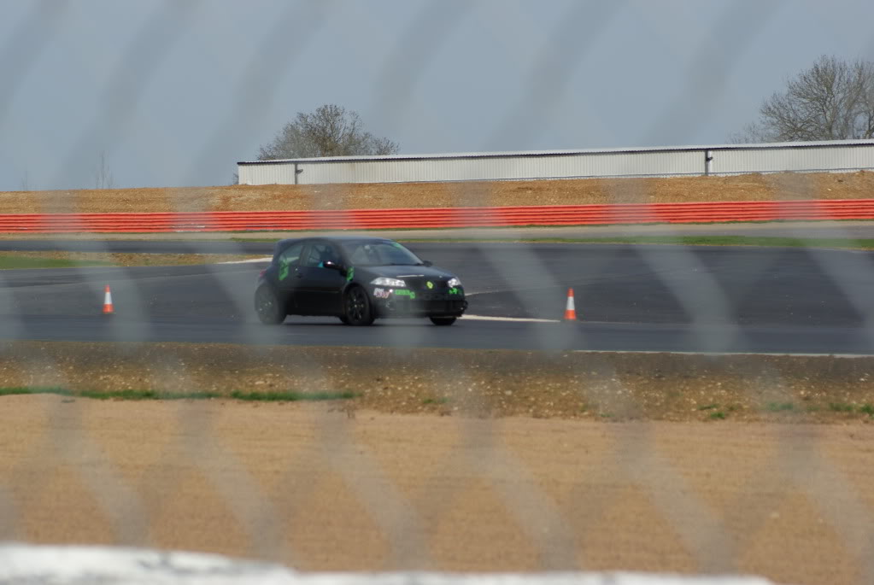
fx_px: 5469
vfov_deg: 6.1
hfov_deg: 9.1
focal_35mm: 225
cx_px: 437
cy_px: 292
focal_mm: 150
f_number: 5.6
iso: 100
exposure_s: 1/500
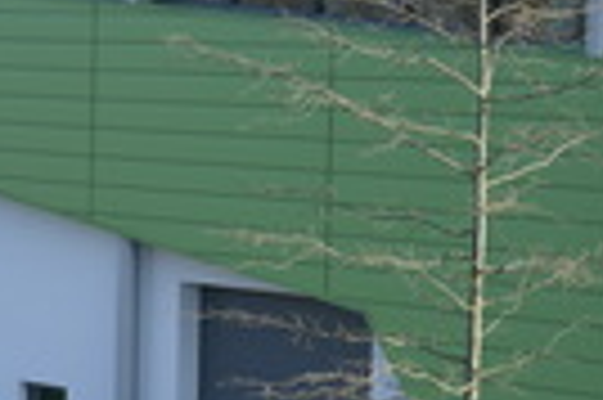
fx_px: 2911
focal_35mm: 174
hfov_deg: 11.8
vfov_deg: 7.9
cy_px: 270
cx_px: 241
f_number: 4
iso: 200
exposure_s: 1/800
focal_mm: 26
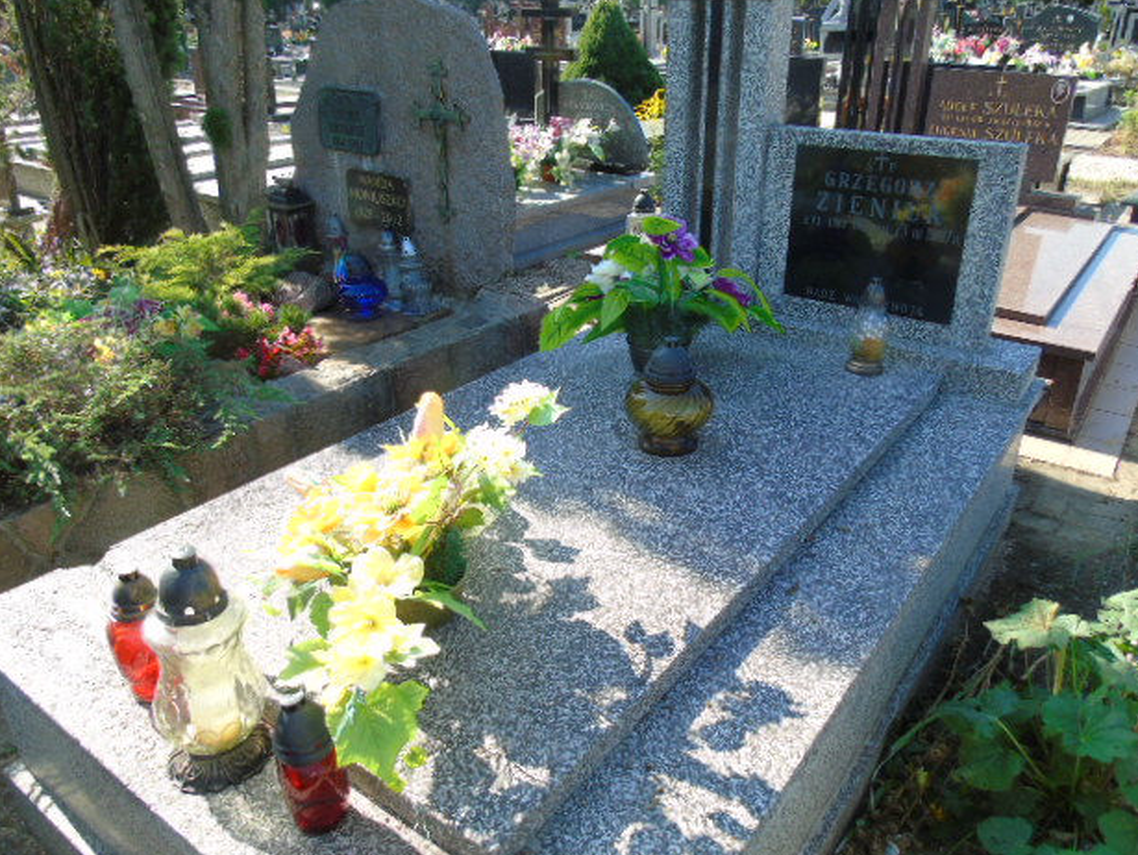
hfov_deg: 67.3
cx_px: 588
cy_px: 422
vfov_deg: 53.1
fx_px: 855
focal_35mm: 26
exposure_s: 1/200
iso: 80
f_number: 3.4
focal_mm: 4.4
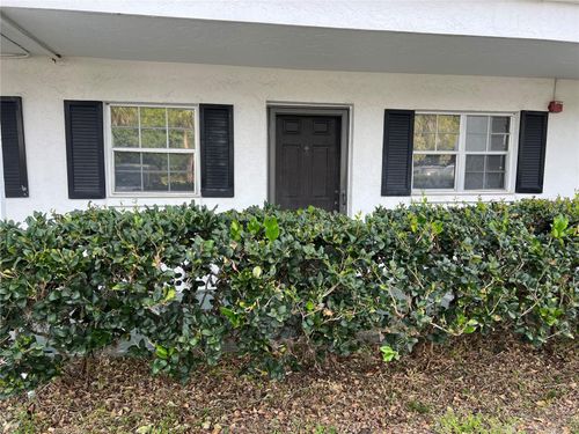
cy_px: 217
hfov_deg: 67.3
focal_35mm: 26
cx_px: 290
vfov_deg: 53.1
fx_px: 435
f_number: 1.5
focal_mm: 5.7
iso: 50
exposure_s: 1/521
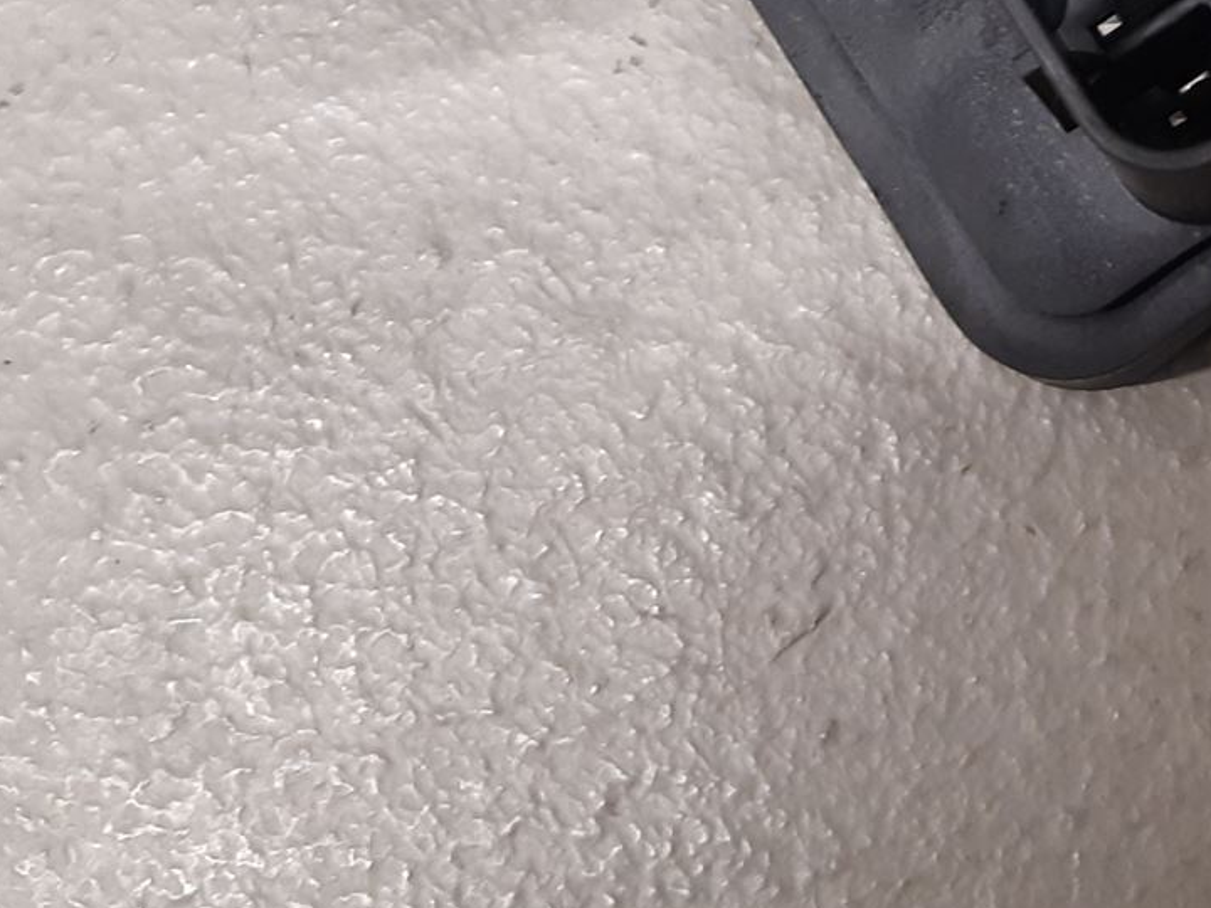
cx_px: 1416
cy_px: -200
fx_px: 2589
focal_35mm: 74
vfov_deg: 18.8
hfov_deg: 24.1
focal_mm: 3.93
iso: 160
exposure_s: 1/50
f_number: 1.7
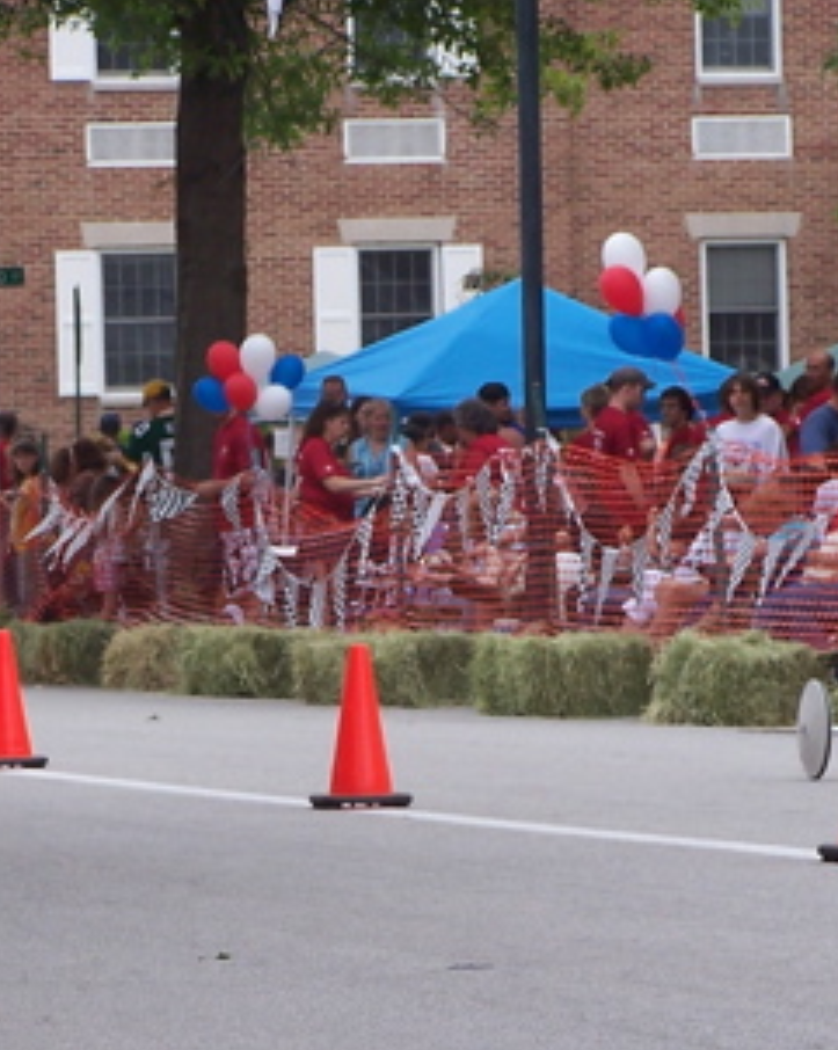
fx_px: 8942
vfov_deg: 6.7
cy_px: 744
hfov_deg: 5.4
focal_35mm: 288
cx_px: 490
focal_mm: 23.1
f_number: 3.2
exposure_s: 1/500
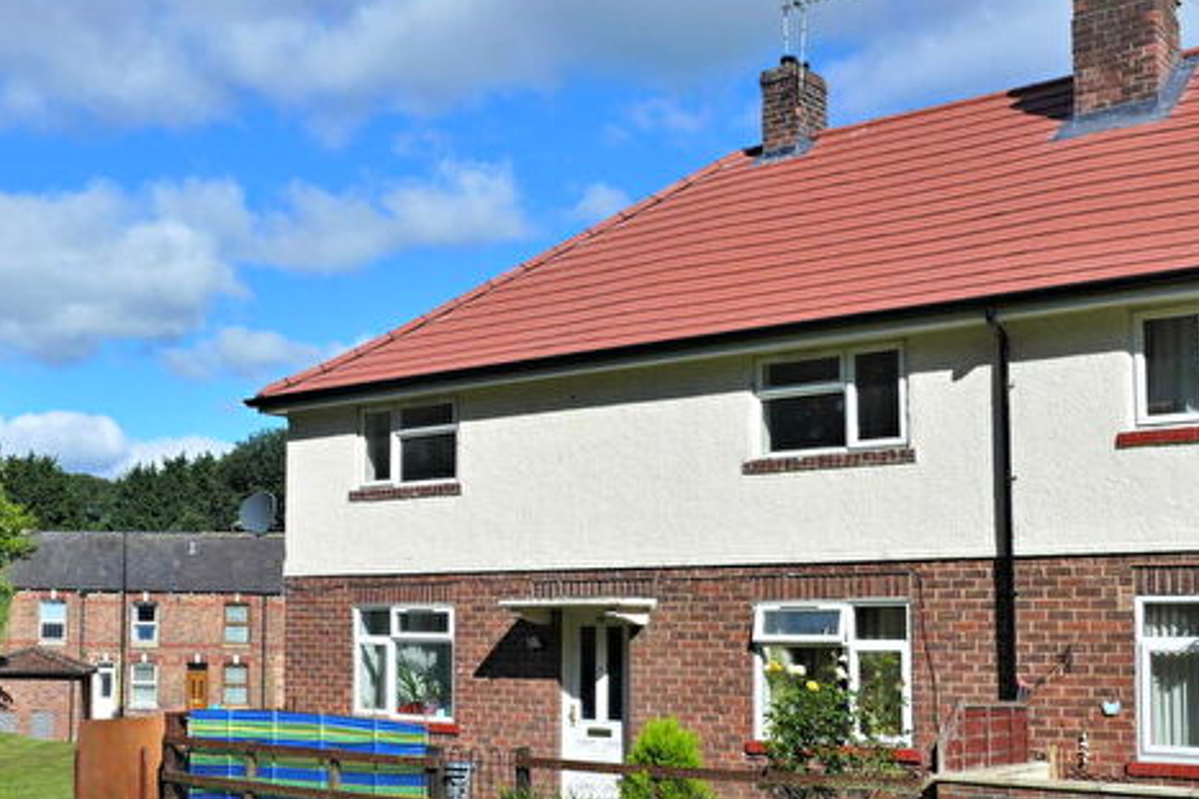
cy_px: 502
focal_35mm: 48
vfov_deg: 28.0
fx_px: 1598
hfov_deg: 40.3
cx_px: 344
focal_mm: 6.3
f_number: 3.2
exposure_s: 1/2000
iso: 80
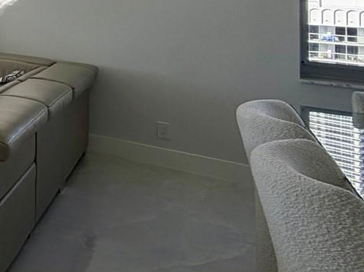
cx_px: -213
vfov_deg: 27.6
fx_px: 494
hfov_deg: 26.1
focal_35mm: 47
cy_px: -42
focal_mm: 2.22
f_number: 2.2
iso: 40
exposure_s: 1/190
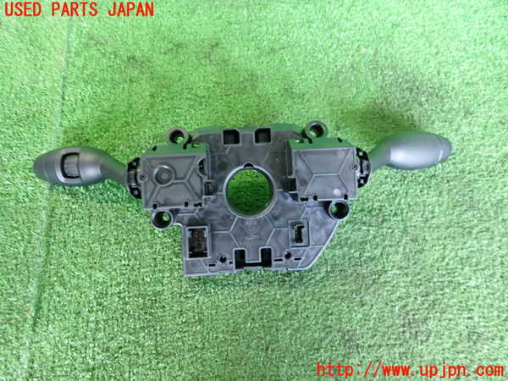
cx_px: 254
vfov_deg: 54.9
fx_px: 367
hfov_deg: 69.4
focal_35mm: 25
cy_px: 190
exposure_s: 1/30
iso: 320
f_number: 2
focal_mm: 4.5
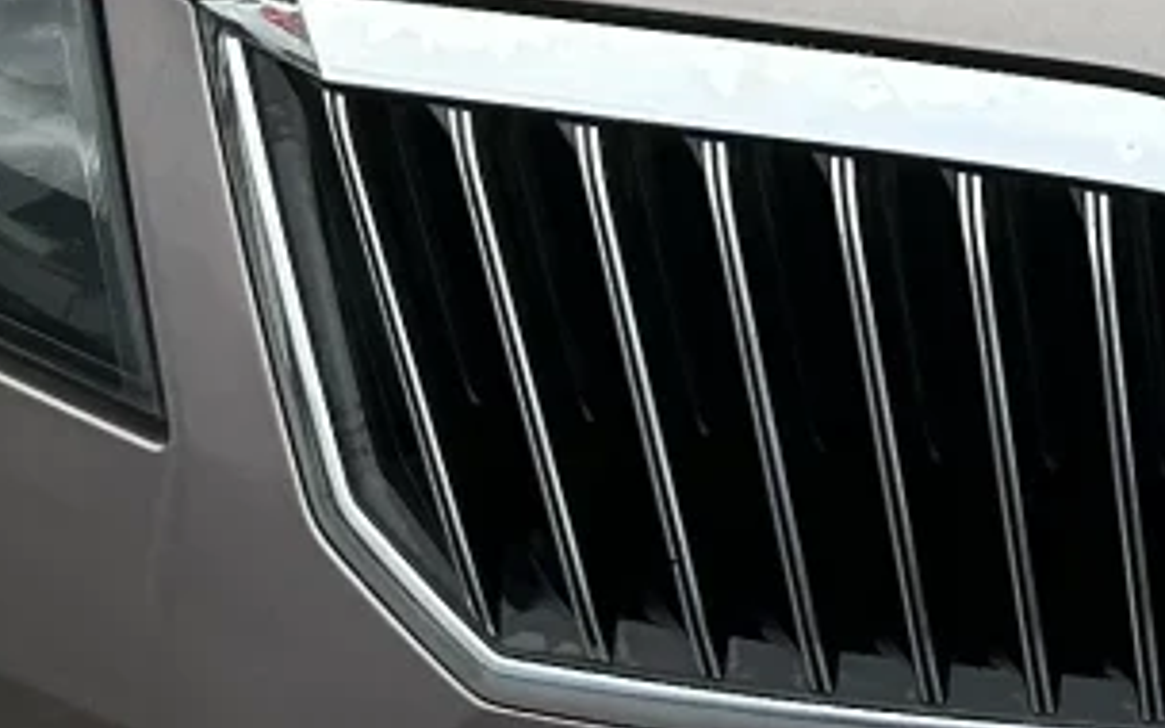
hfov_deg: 11.6
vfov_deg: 7.5
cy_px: -207
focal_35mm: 174
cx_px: 1633
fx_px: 5525
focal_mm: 5.7
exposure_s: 1/482
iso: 50
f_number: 1.5
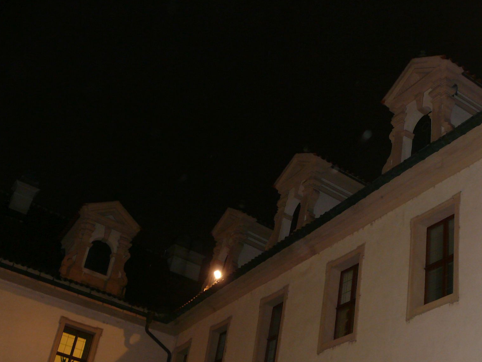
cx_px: 319
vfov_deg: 30.8
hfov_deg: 40.0
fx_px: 654
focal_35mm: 47
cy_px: 214
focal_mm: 7.4
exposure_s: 1/30
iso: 200
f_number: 2.8
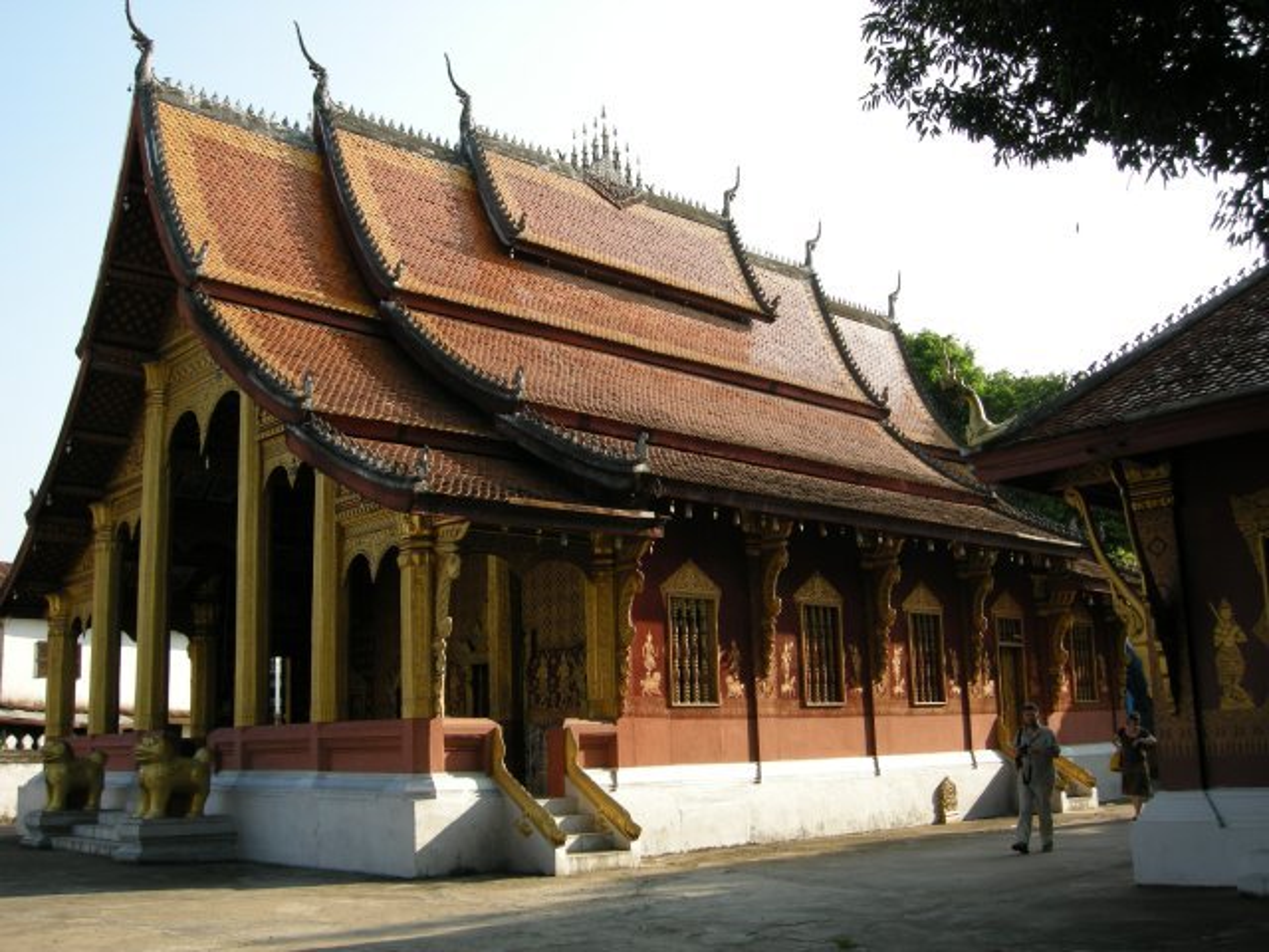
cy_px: 476
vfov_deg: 39.7
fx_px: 1320
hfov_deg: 51.4
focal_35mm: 36
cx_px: 634
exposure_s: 1/170
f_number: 4.3
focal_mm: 7.5
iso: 64
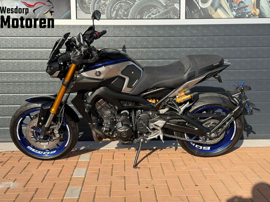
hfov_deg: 39.7
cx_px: 135
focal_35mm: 48
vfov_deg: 30.3
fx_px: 374
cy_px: 101
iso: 64
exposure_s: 1/2494
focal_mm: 6.76
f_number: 1.78
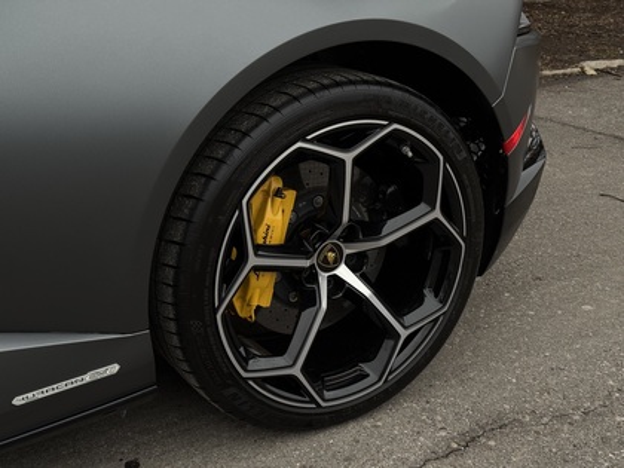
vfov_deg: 30.3
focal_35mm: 48
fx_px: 865
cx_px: 312
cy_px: 234
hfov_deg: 39.7
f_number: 1.78
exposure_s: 1/719
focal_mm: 6.76
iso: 100
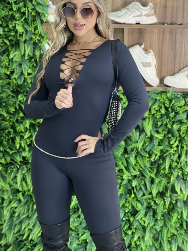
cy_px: 112
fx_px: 651
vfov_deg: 21.8
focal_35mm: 90
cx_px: 90
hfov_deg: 16.4
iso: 200
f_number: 2.8
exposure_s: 1/120
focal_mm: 9
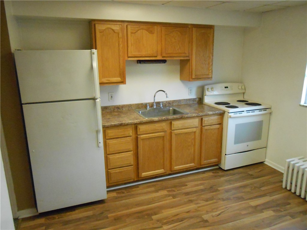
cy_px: 115
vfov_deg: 53.1
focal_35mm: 26
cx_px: 154
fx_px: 231
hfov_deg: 67.3
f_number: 3.5
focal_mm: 4.6
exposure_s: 1/80
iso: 800
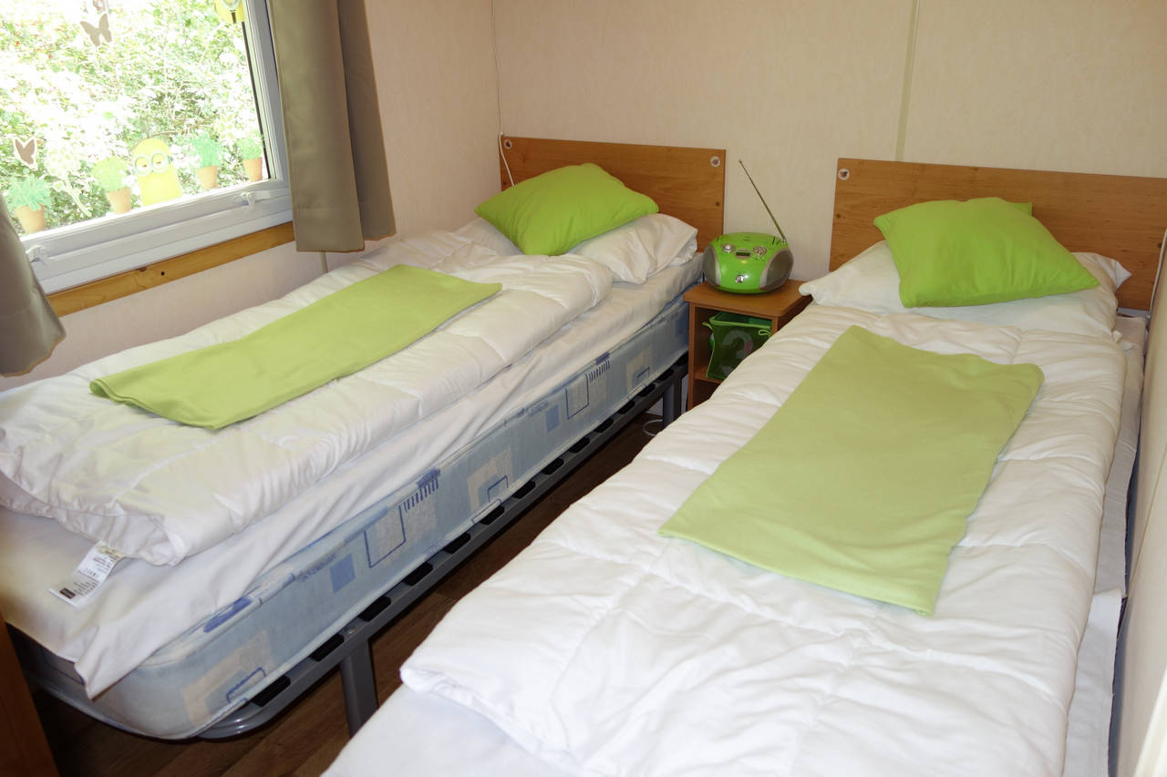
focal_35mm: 28
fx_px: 907
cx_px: 584
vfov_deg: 46.4
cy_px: 388
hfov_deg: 65.5
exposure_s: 1/30
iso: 125
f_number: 1.8
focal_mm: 10.4
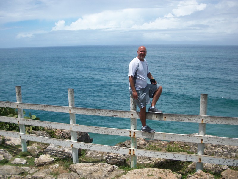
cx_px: 119
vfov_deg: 40.7
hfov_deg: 52.6
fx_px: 241
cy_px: 90
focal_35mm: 35
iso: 80
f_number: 8.8
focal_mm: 6.3
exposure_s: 1/200
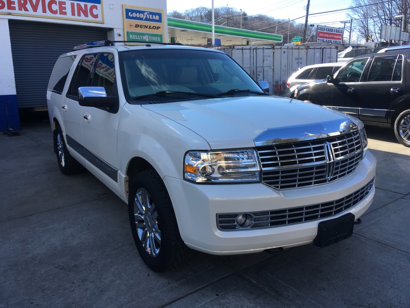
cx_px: 205
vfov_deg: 48.2
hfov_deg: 61.7
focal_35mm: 29
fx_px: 343
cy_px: 154
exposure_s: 1/513
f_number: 2.2
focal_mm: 4.15
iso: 25
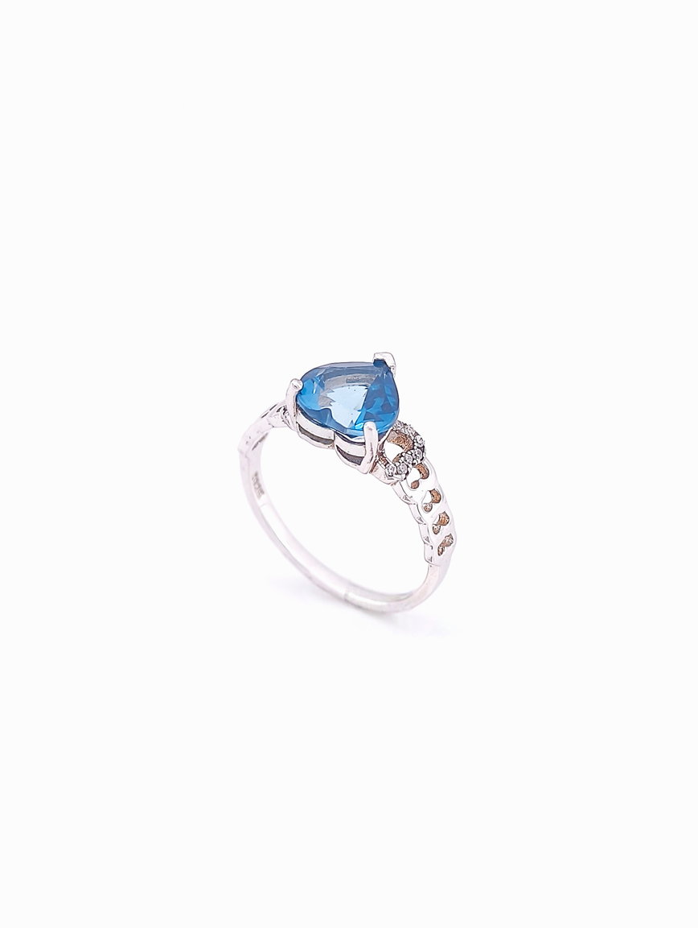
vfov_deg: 12.6
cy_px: 464
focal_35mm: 157
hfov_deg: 9.5
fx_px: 4211
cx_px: 349
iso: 125
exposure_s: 1/200
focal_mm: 22.48
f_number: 2.67
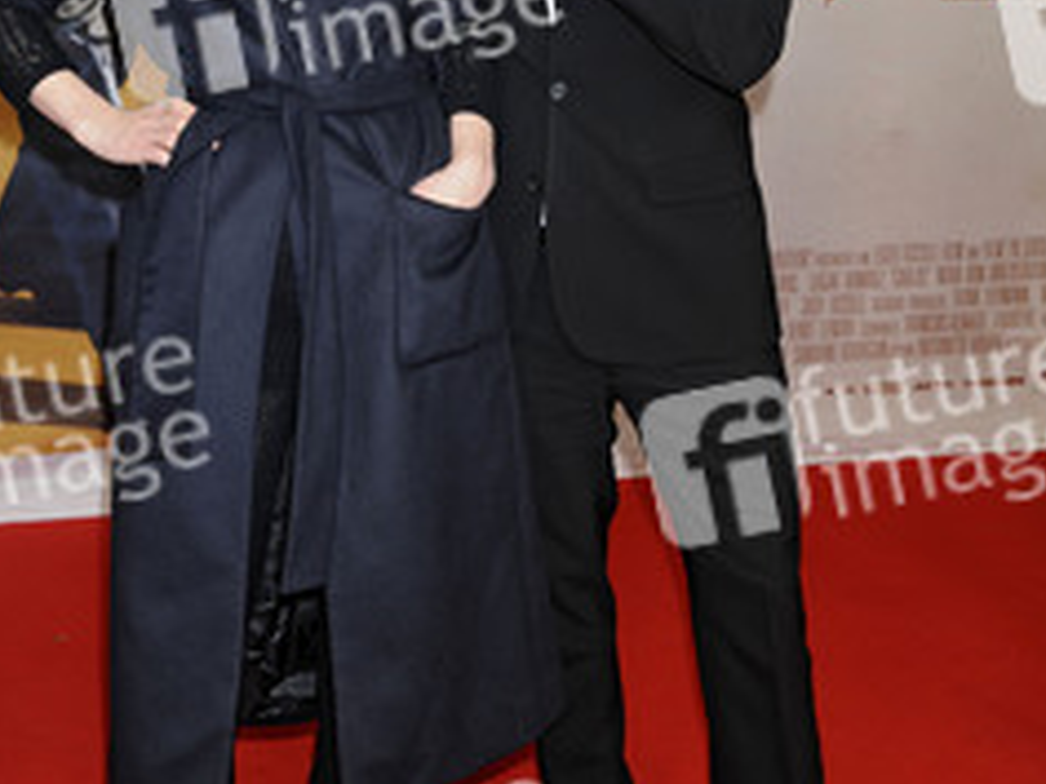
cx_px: 465
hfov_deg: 29.8
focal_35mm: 65
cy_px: 221
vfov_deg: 22.4
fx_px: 1964
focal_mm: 40
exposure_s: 1/125
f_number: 5
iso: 500
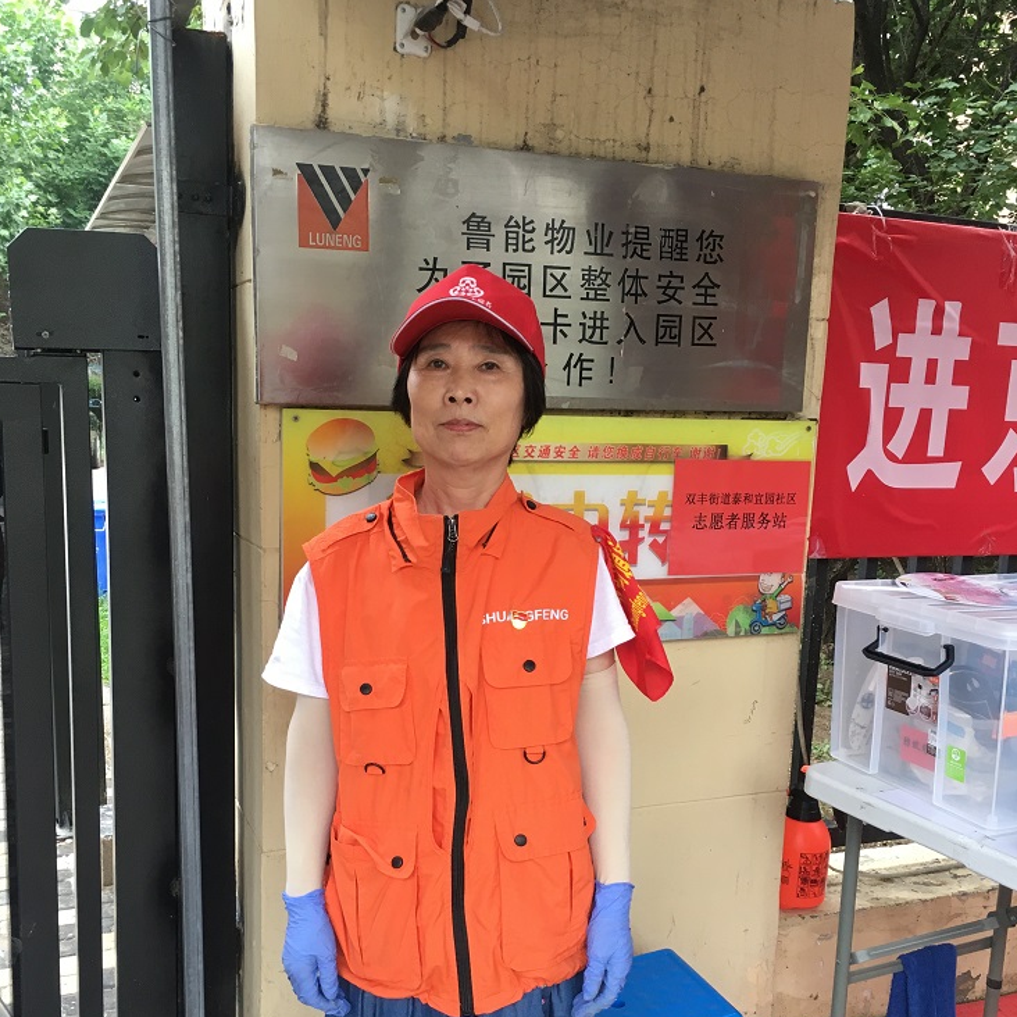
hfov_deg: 47.2
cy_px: 617
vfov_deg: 46.9
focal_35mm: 35
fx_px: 1163
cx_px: 499
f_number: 2.2
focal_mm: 4.15
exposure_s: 1/33
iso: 50
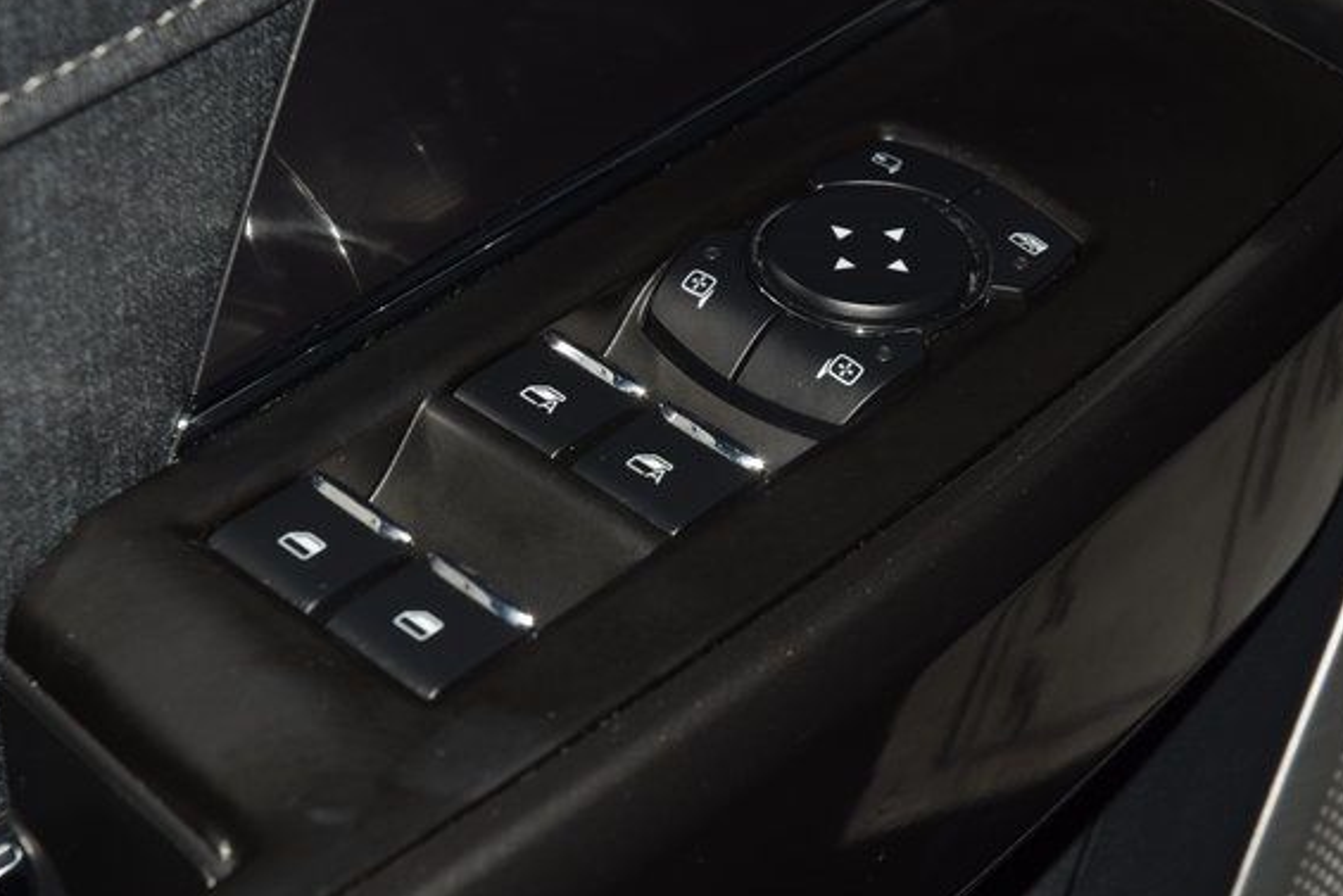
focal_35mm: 119
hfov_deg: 17.2
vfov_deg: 11.5
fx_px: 4440
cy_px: 438
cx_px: 654
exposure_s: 1/125
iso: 100
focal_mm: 70
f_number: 8
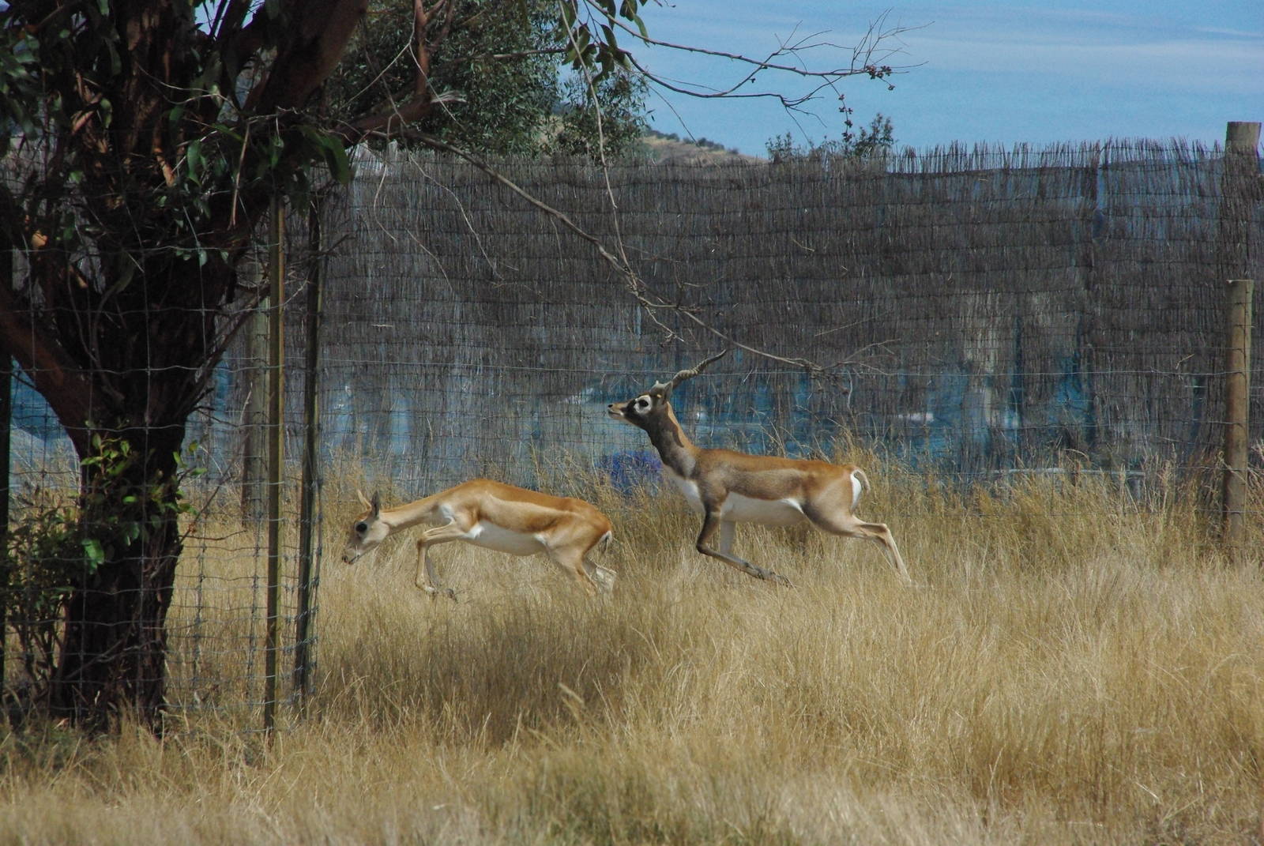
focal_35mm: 232
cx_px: 632
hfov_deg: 8.9
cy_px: 423
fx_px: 8155
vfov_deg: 5.9
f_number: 13
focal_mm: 155
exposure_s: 1/2000
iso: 1600
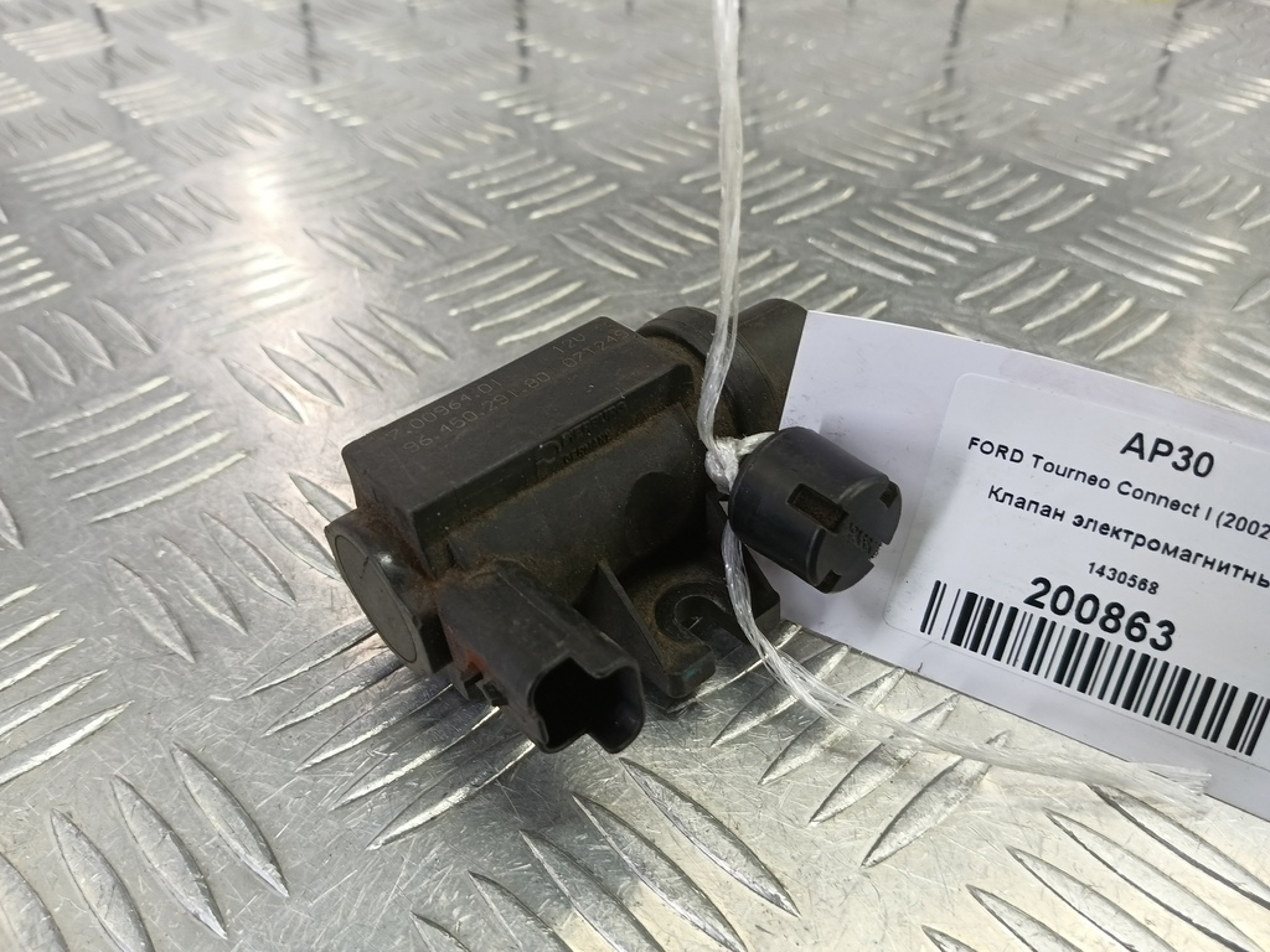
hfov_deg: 73.9
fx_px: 844
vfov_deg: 58.9
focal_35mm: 23
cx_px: 635
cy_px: 476
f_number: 1.6
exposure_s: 1/50
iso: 133
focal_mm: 4.11
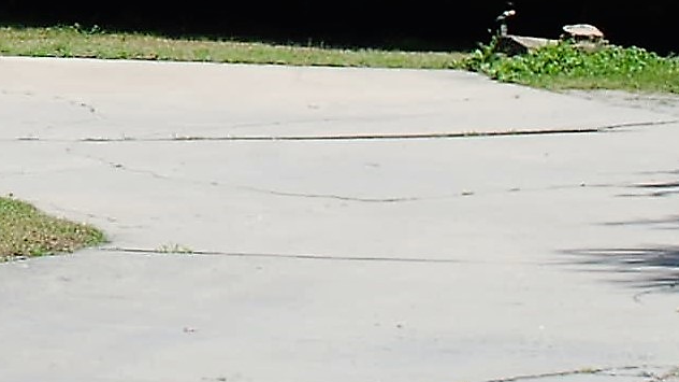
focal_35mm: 308
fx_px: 5543
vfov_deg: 3.9
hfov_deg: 6.8
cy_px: -629
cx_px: -702
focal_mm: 32
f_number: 7.1
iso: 100
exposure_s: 1/200
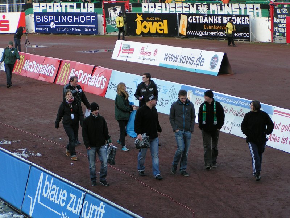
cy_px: 109
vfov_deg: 11.9
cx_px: 145
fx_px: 1047
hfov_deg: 15.8
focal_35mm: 125
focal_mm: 19.1
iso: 50
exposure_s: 1/125
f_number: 3.5
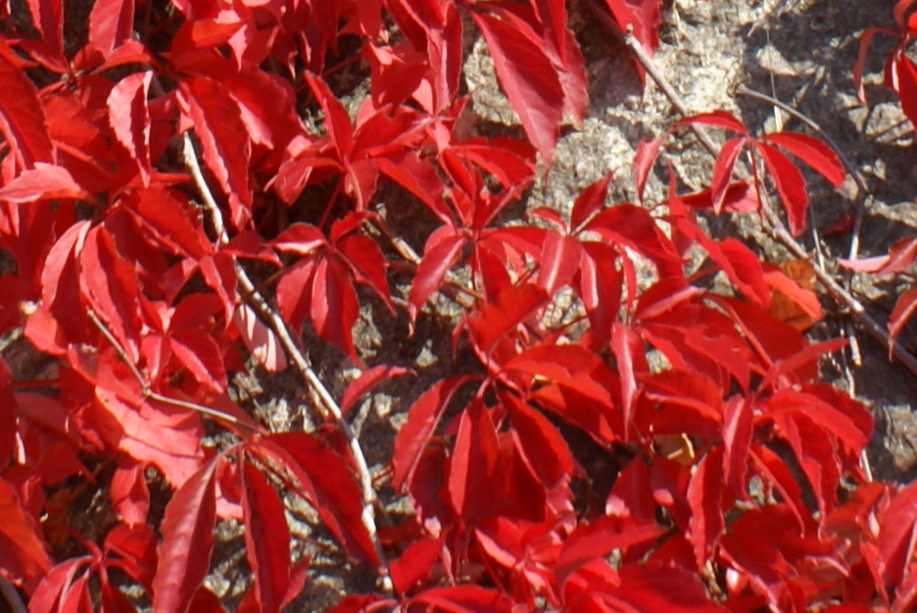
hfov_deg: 13.8
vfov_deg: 8.8
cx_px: 387
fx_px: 3799
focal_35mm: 149
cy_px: -491
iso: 100
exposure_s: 1/80
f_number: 10
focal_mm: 24
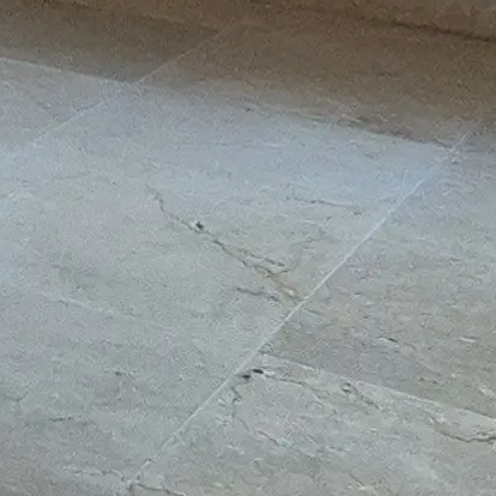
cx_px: -536
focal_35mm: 111
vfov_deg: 14.3
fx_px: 1799
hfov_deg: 13.3
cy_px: -319
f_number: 2.2
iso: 640
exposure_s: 1/60
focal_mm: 2.2
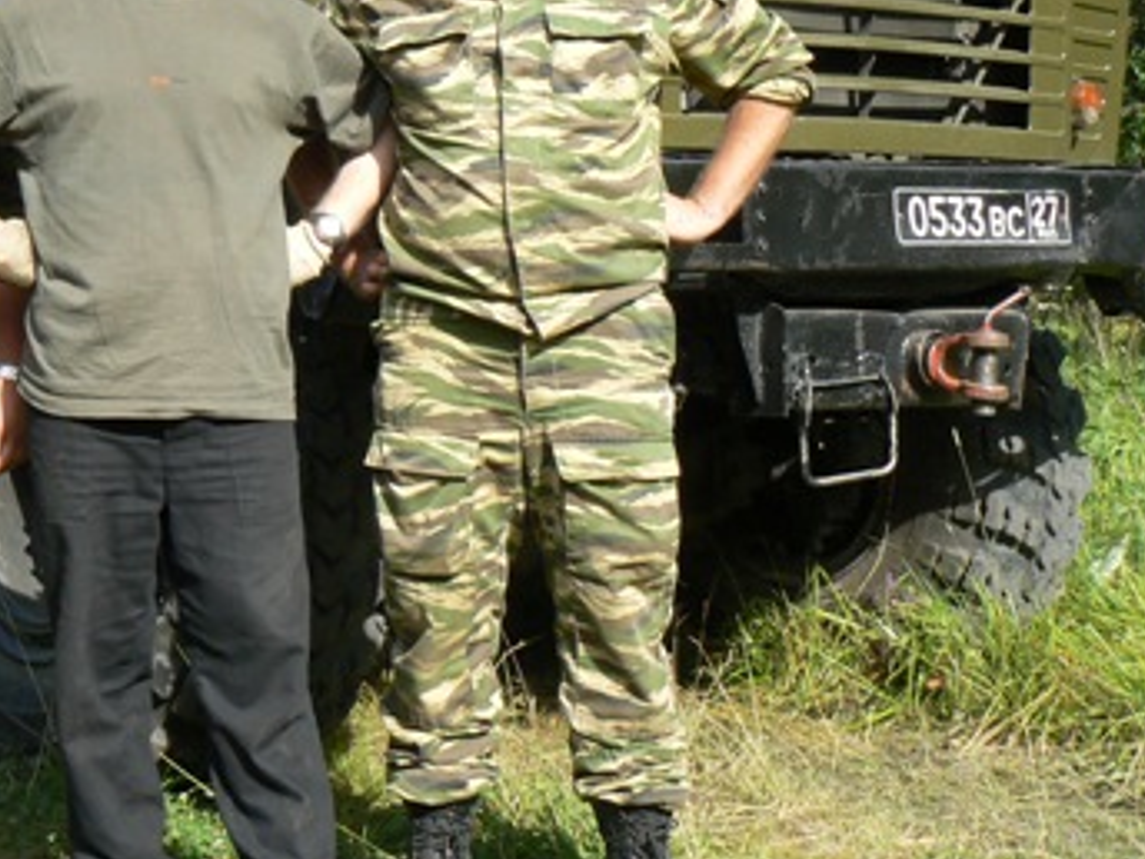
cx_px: 233
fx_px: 2216
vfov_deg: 21.7
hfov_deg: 28.4
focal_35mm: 67
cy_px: 183
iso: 80
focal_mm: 6
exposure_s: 1/125
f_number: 5.6
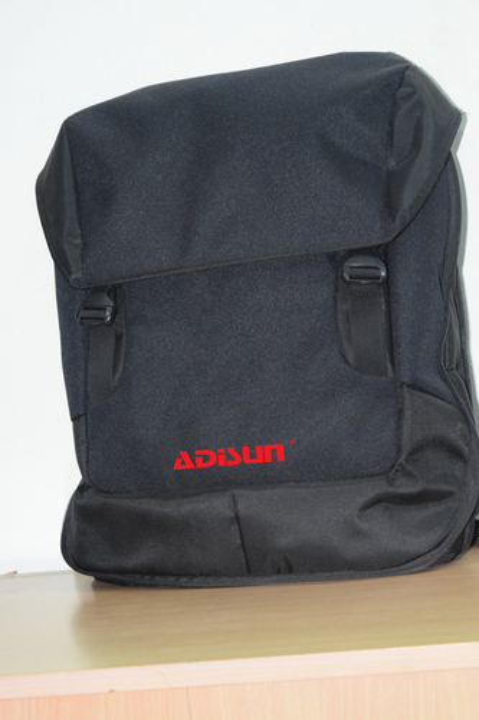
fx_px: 1498
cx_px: 240
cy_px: 360
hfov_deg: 18.2
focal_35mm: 75
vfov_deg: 27.0
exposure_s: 1/60
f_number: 5.6
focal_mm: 50
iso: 3200
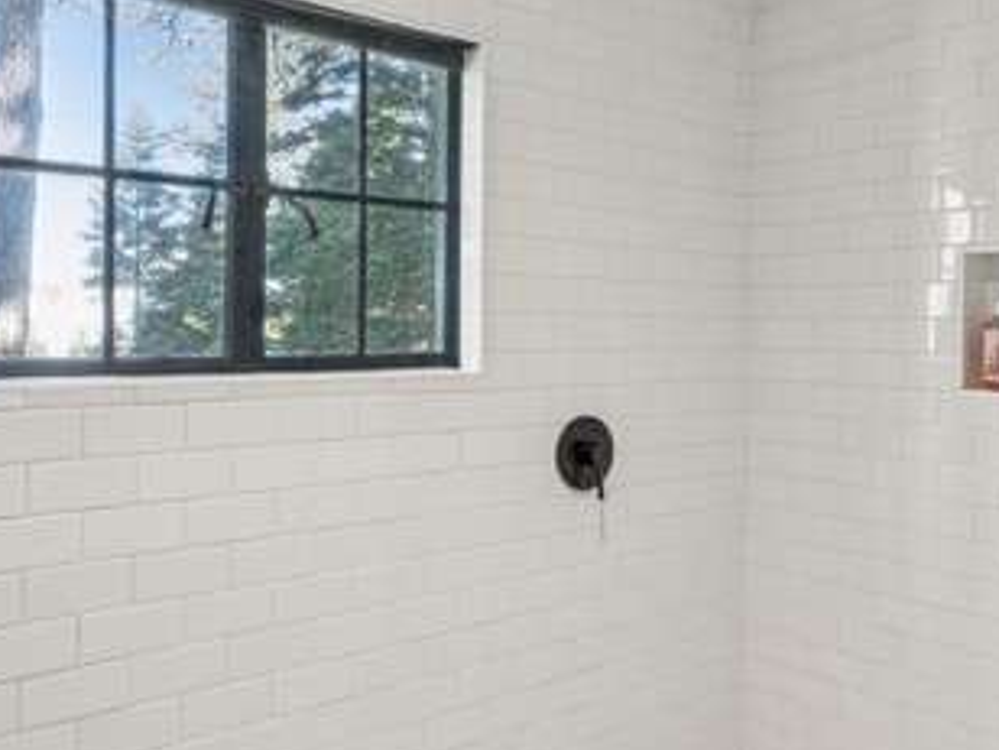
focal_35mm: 34
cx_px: 525
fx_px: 975
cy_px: 321
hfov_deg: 54.2
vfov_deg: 41.9
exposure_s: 1/2
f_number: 13
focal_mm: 16.9
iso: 100
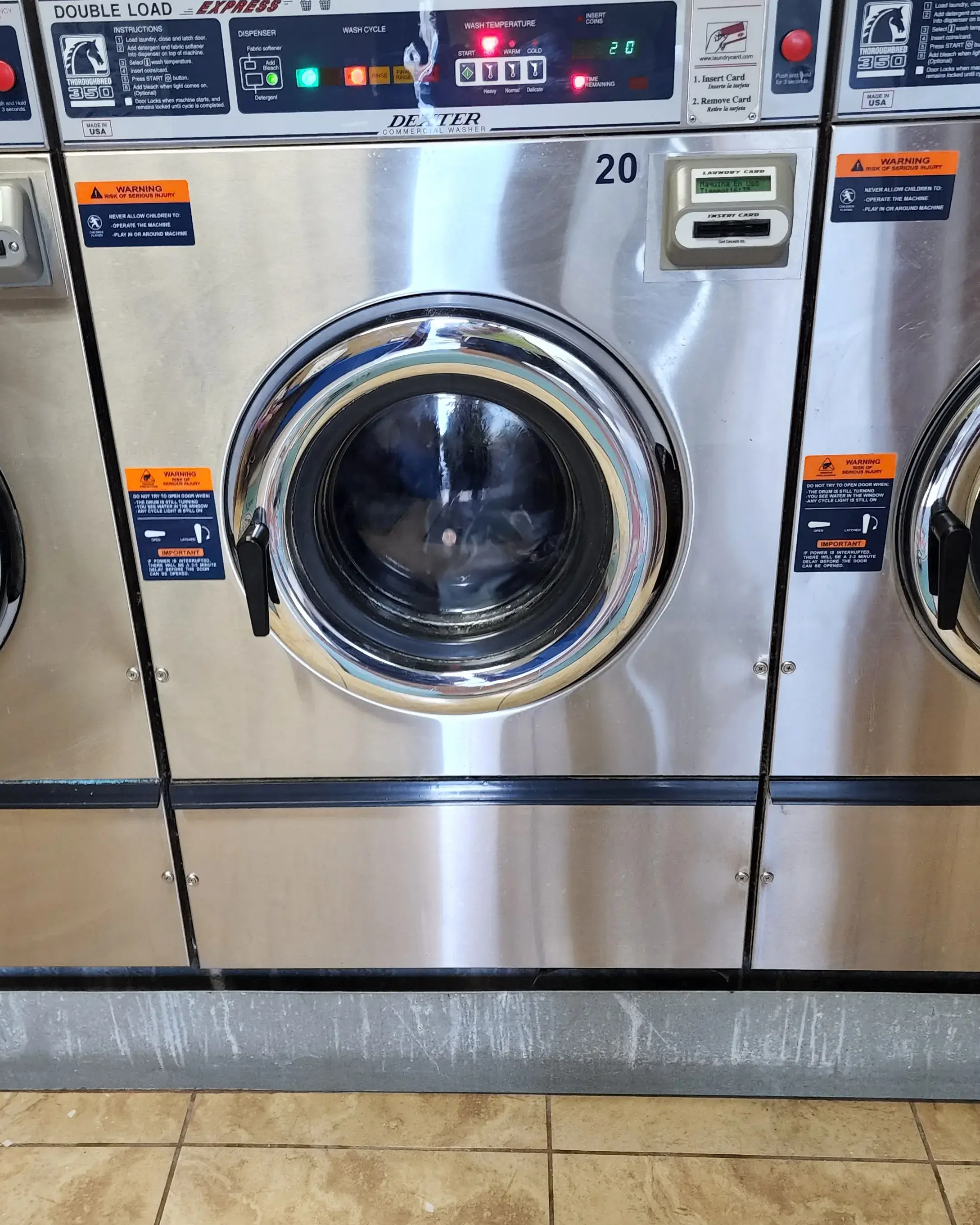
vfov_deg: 54.2
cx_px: 465
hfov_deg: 44.5
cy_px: 596
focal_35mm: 33
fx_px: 1196
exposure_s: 1/120
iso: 500
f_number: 1.8
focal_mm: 6.4
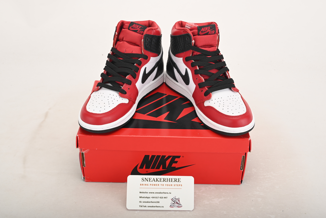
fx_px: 390
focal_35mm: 43
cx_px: 163
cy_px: 109
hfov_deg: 45.4
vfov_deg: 31.2
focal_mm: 43
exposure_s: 1/200
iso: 100
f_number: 11
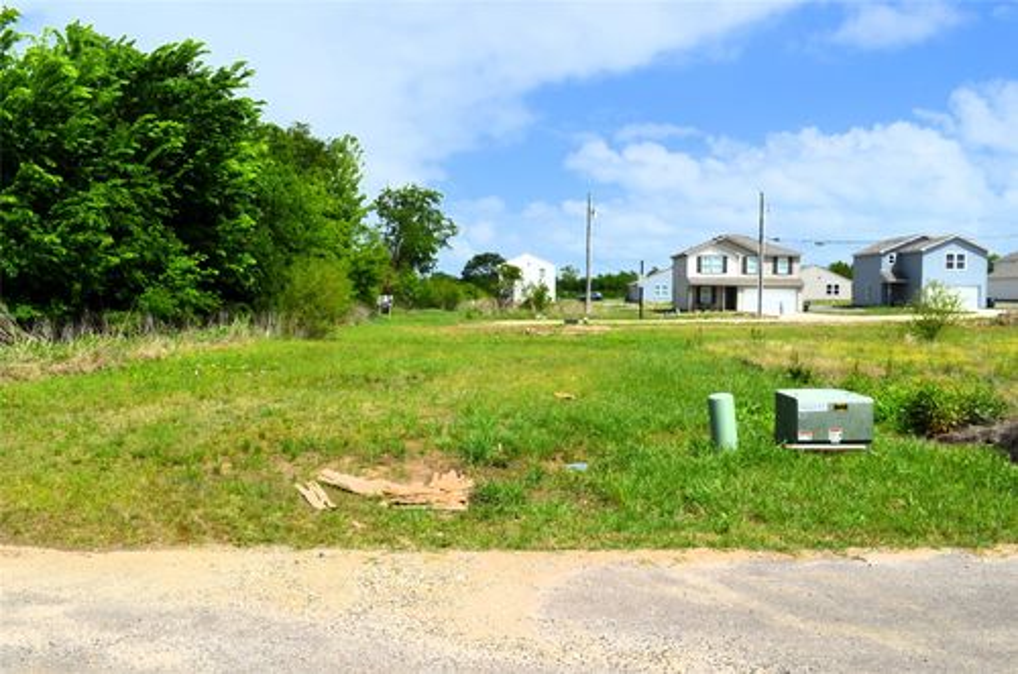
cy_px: 337
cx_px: 509
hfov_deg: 67.5
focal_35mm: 27
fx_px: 762
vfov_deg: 47.7
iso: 100
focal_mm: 18
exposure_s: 1/200
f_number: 14
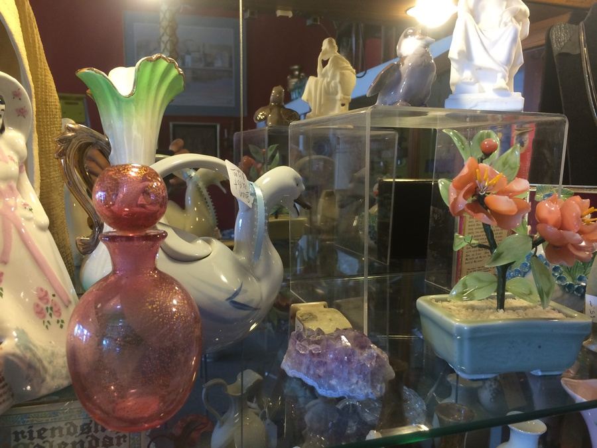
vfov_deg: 46.8
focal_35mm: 30
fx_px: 517
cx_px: 298
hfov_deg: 60.0
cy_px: 224
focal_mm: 4.12
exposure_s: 1/30
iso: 100
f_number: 2.2
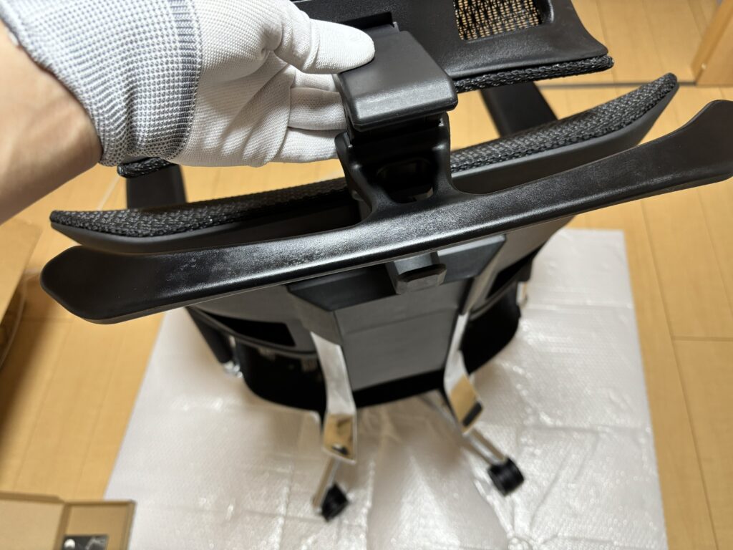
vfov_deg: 53.1
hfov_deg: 67.3
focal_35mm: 26
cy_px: 275
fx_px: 551
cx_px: 366
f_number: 1.6
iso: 160
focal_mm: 5.96
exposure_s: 1/60
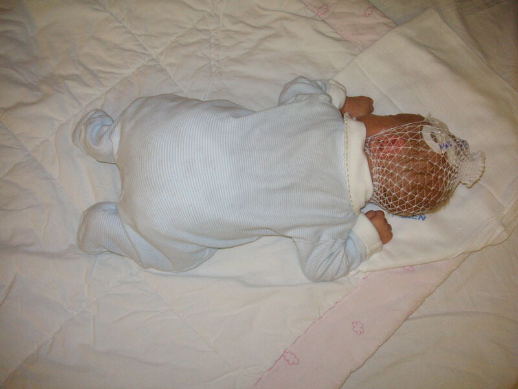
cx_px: 259
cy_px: 194
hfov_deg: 50.1
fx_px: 554
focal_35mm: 37
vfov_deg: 38.7
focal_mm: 6.1
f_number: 2.8
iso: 160
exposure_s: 1/45
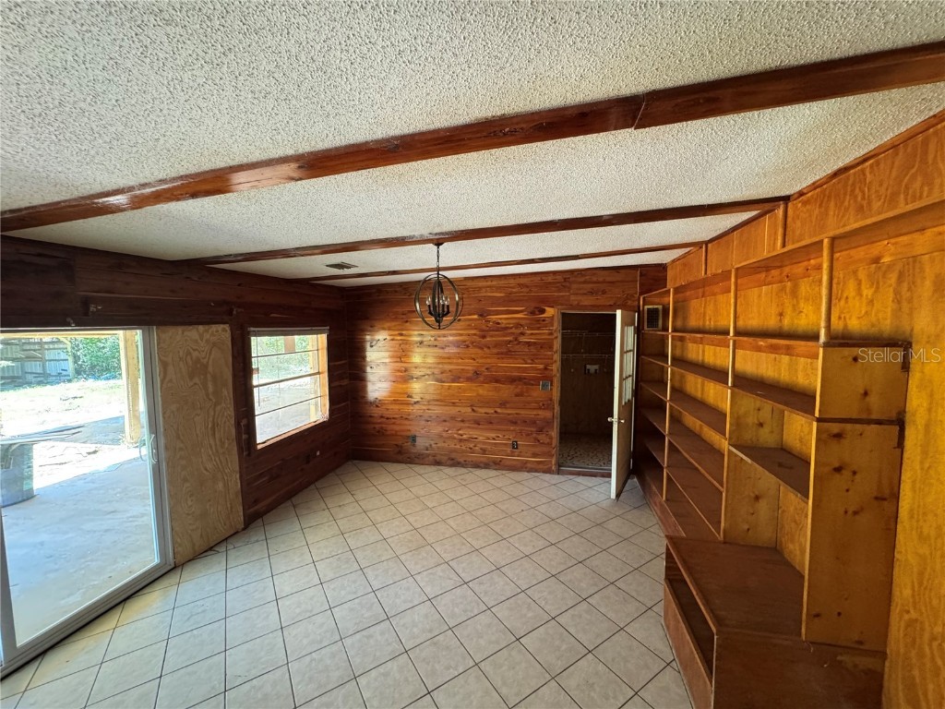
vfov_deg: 85.7
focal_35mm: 14
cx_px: 472
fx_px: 382
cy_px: 354
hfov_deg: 102.1
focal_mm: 2.22
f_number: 2.2
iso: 500
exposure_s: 1/60
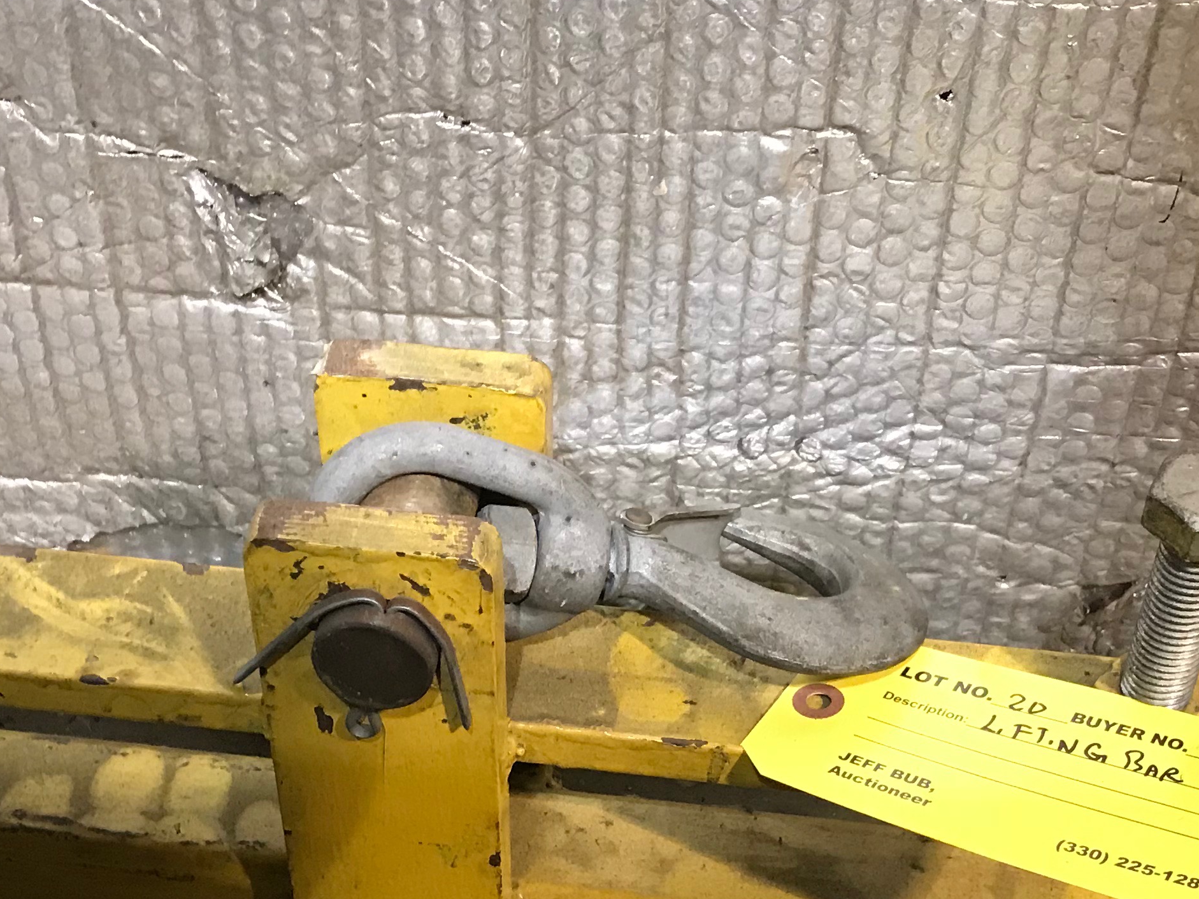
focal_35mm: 60
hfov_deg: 32.2
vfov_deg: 24.0
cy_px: 730
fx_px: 2078
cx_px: 553
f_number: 1.8
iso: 100
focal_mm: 3.99
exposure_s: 1/13
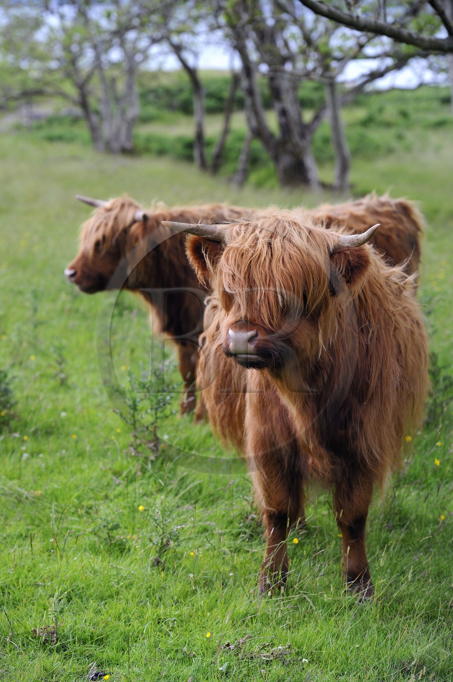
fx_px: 1985
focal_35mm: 105
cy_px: 341
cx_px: 226
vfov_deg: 19.5
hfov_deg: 13.0
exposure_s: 1/250
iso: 400
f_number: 4.5
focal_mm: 105
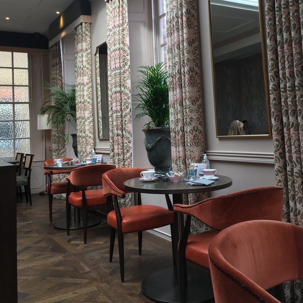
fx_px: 347
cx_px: 149
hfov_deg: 47.2
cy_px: 106
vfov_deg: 46.6
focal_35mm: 35
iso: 25
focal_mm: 4.15
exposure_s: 1/122
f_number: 2.2
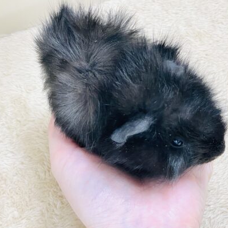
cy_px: 135
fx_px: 551
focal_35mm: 74
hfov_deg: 23.3
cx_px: 144
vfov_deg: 23.3
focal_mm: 6
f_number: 2
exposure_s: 1/99
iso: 160
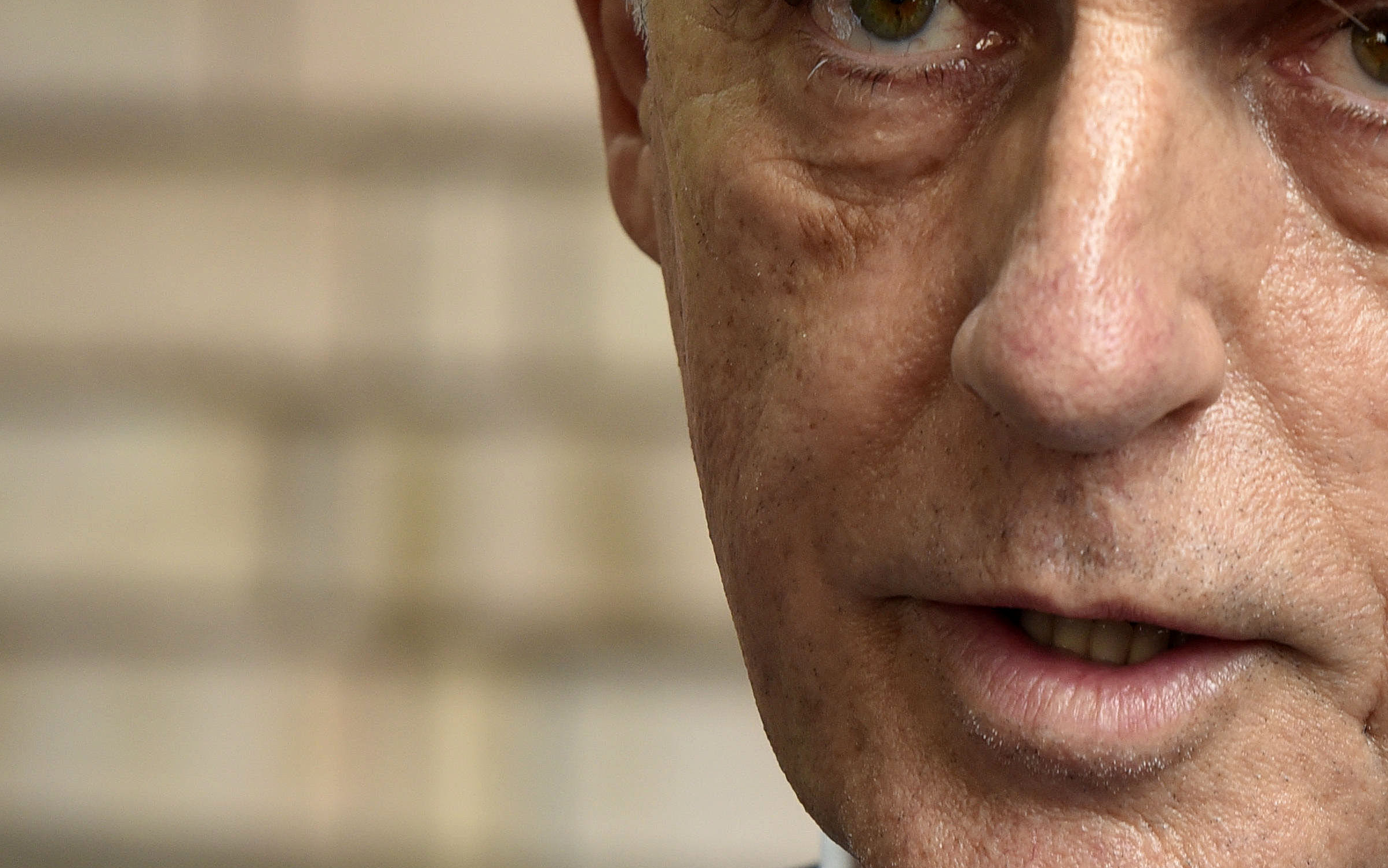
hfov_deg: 4.1
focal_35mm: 512
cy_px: 9
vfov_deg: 2.6
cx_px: 1167
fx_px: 19369
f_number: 7.1
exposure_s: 1/320
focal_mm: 200
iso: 800
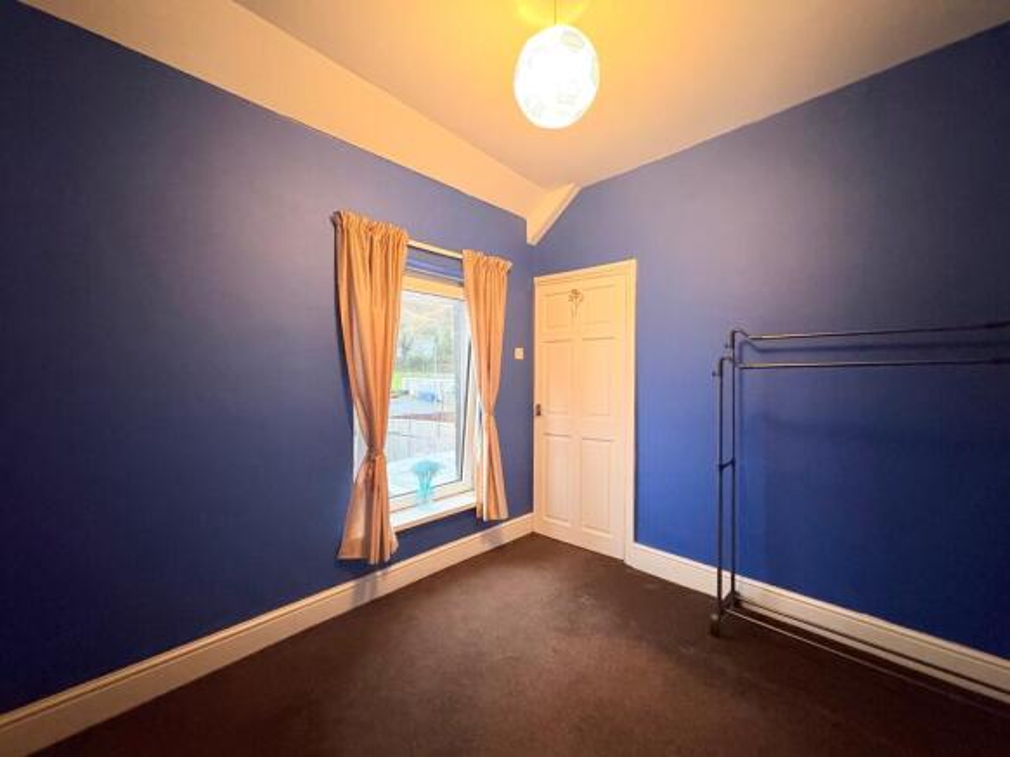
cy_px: 378
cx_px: 505
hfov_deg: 102.1
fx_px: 408
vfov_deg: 85.7
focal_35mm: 14
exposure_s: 1/50
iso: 640
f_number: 2.2
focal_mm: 2.22
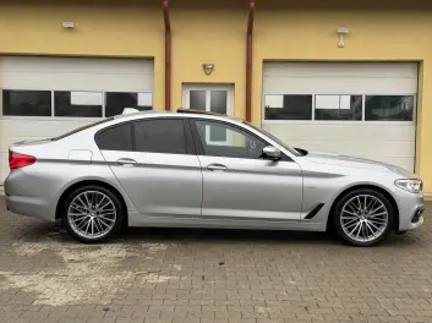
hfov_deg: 38.9
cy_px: 164
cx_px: 215
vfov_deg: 29.6
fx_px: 611
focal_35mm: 49
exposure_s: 1/299
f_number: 1.78
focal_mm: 6.76
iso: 64
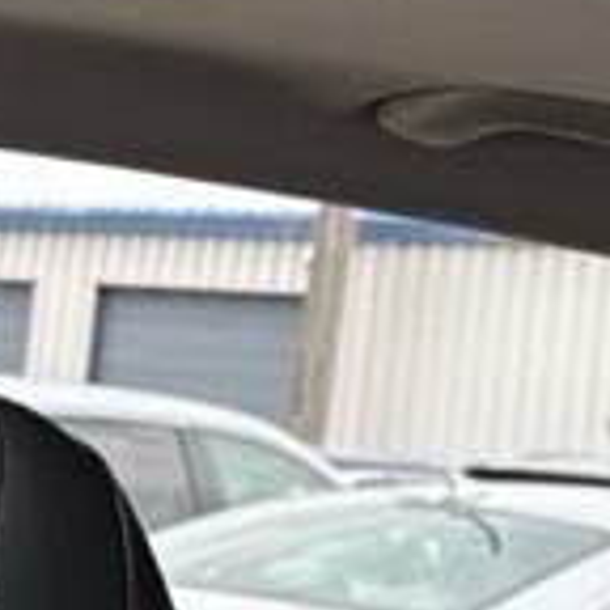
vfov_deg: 11.5
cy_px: 72
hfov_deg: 11.6
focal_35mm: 151
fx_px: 3010
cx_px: 377
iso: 64
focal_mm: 6.76
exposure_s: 1/227
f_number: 1.78
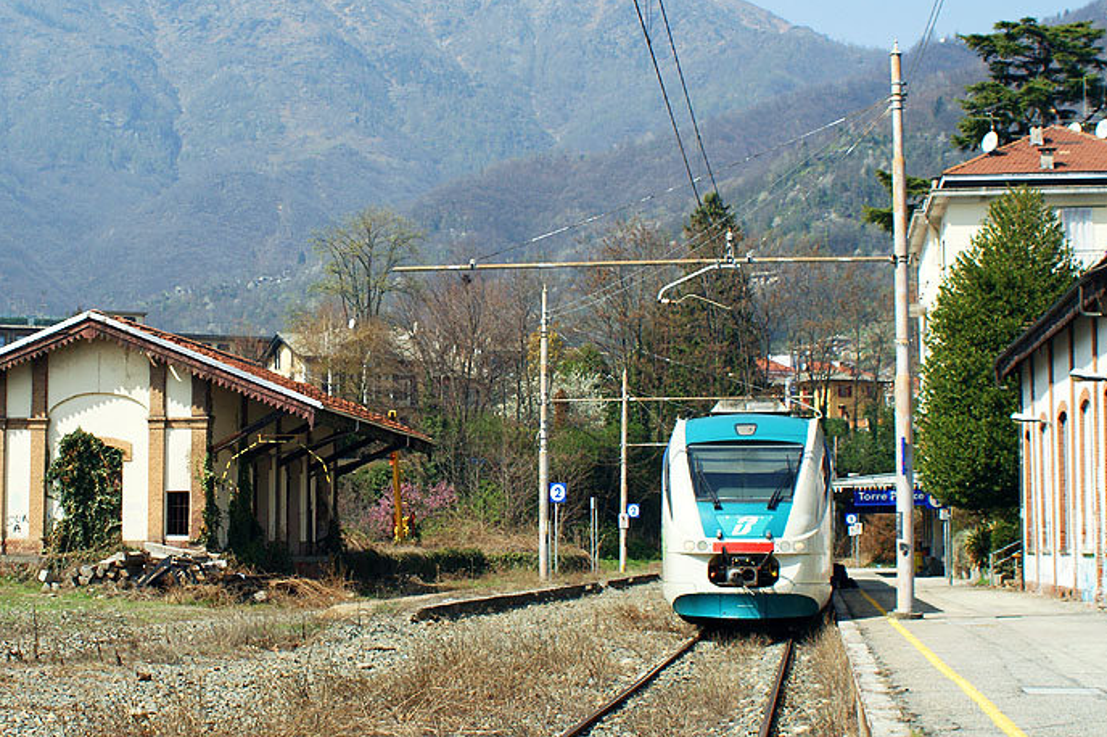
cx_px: 320
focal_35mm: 67
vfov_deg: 20.3
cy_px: 336
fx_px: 2059
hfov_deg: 29.8
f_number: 5.6
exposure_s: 1/640
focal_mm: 30
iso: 200
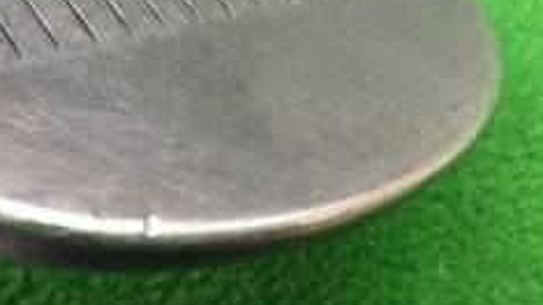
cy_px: 79
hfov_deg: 22.9
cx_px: 125
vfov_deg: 13.1
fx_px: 1324
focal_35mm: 92
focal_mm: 3.3
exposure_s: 1/24
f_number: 2.4
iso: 200
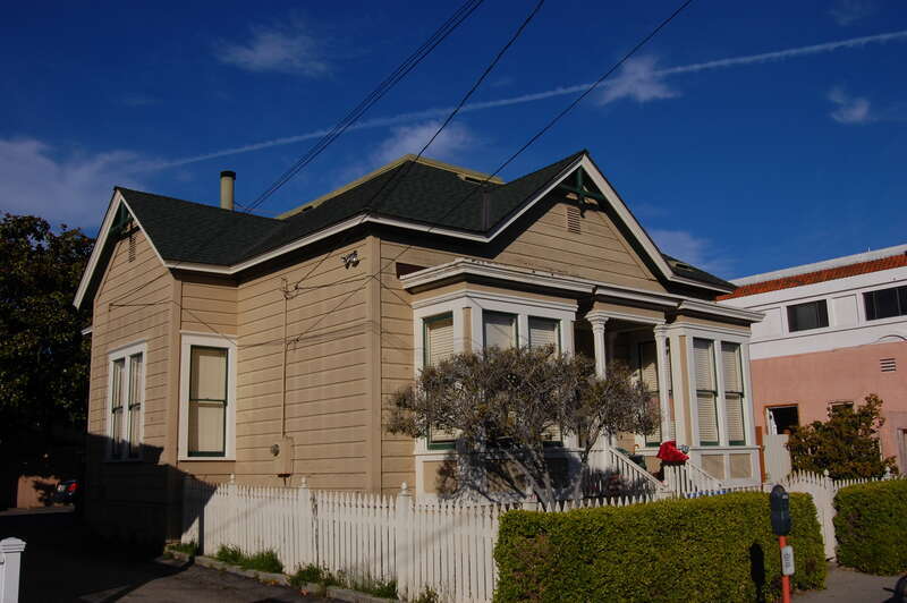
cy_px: 302
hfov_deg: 55.1
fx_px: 868
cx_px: 454
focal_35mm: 34
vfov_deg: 38.3
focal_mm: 23
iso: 200
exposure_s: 1/320
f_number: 16
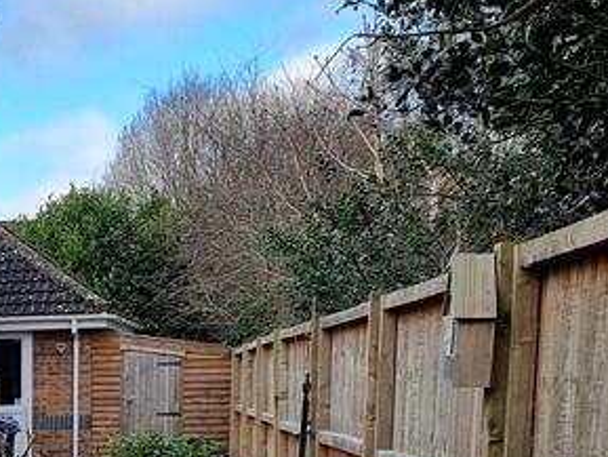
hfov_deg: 20.5
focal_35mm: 85
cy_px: 550
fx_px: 1494
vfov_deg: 16.6
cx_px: -234
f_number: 1.8
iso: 50
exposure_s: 1/230
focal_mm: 6.7
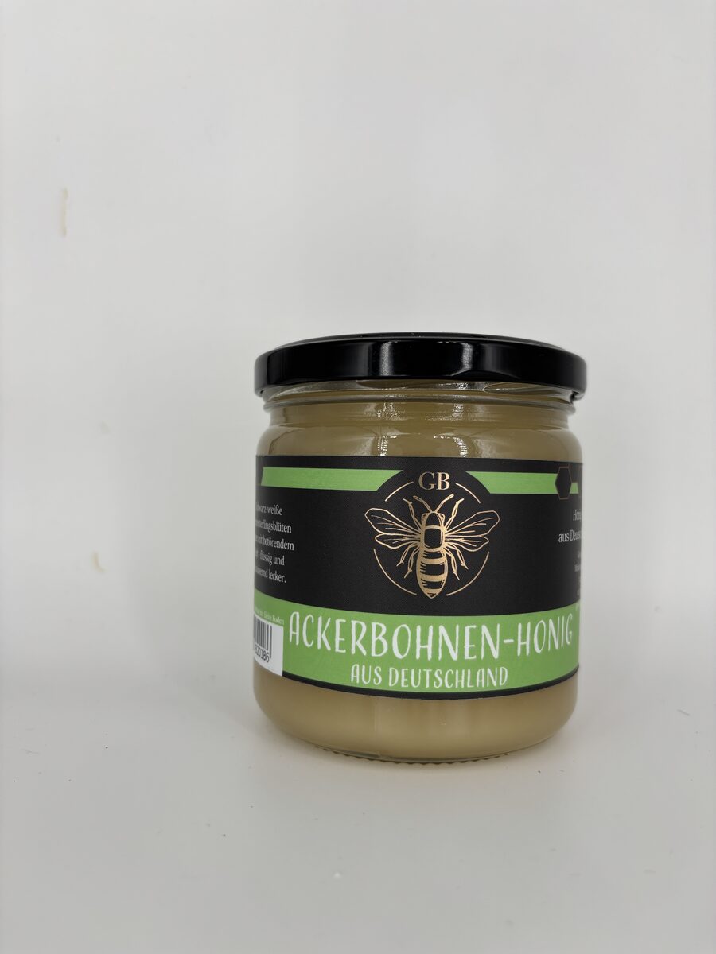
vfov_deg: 67.3
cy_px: 477
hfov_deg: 53.1
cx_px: 358
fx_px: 717
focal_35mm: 26
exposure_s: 1/1477
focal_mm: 5.96
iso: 50
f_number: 1.6
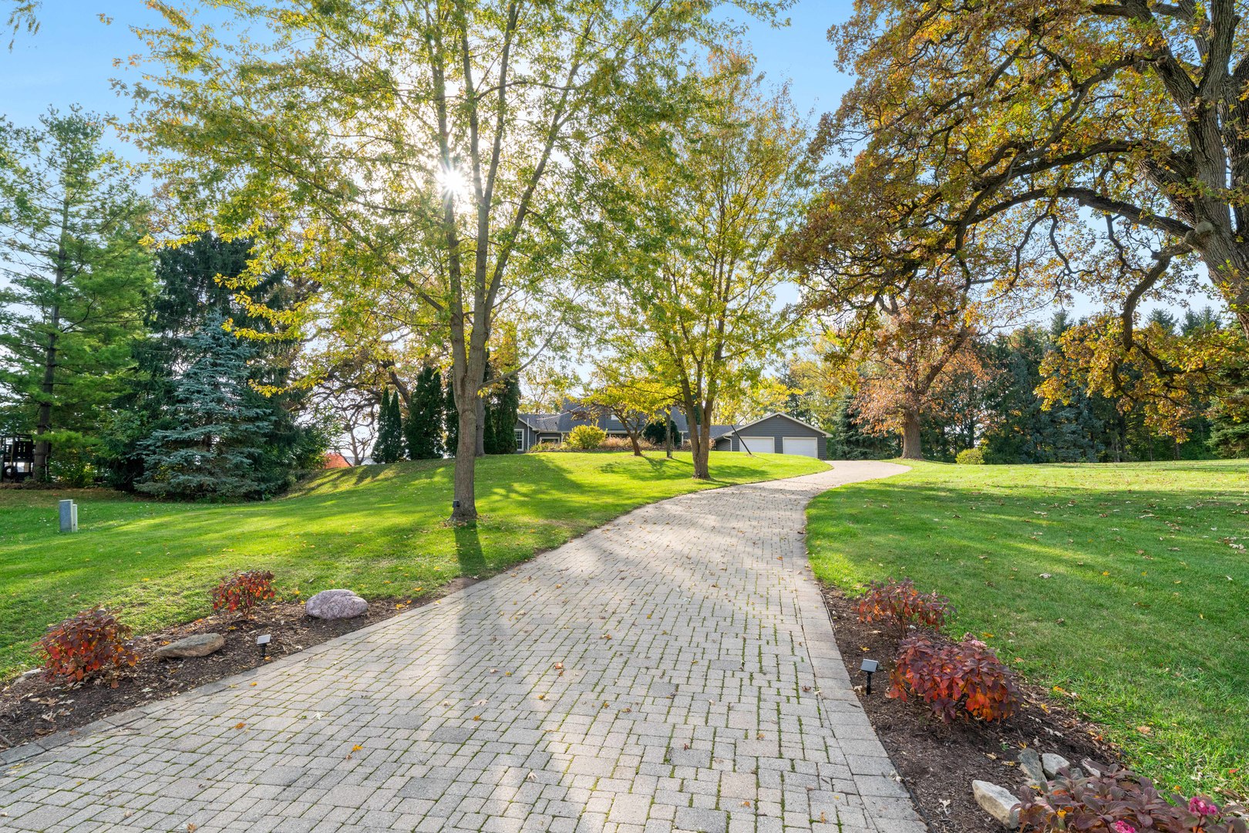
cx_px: 624
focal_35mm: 18
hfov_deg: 90.0
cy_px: 416
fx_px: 624
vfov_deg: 67.4
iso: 640
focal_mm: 18
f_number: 11
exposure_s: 1/125
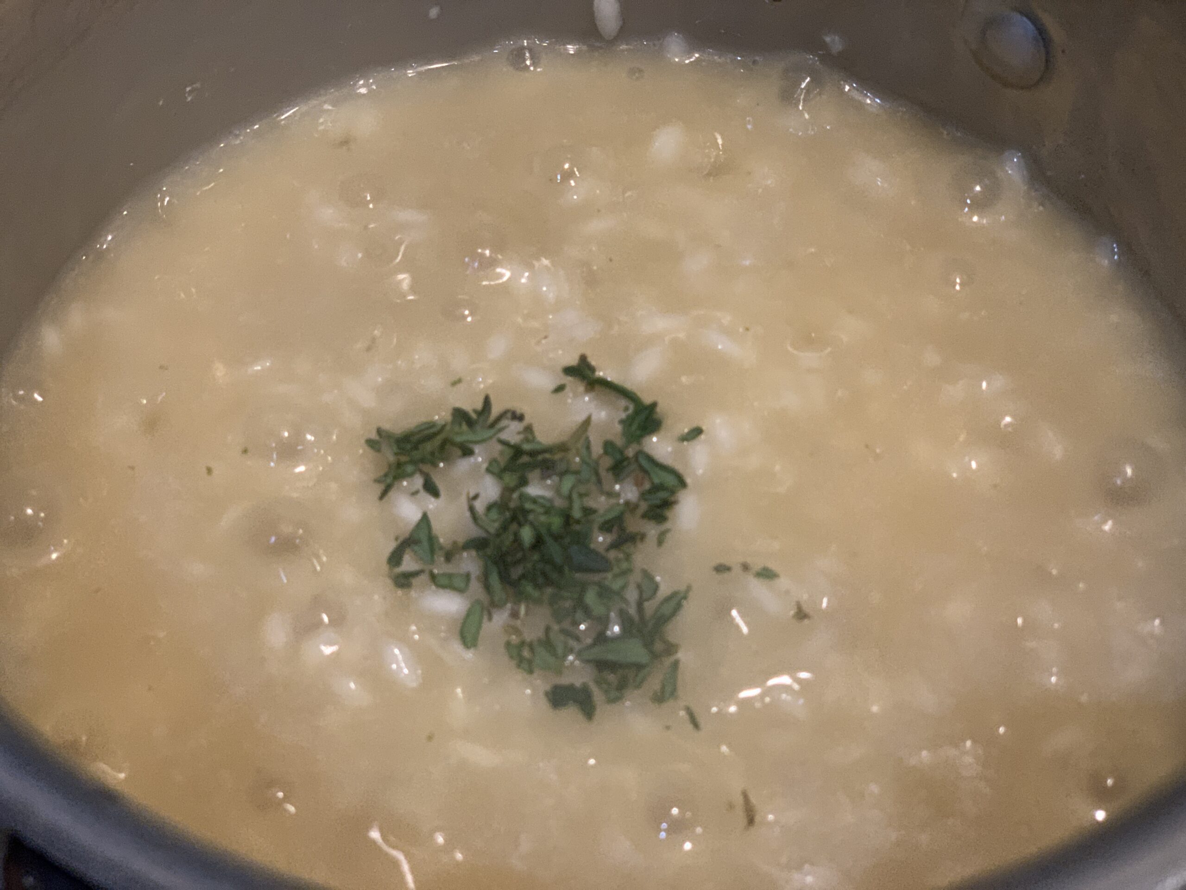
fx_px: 1782
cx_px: 593
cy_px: 445
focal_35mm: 52
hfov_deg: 36.8
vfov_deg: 28.0
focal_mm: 6
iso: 200
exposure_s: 1/50
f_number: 2.4
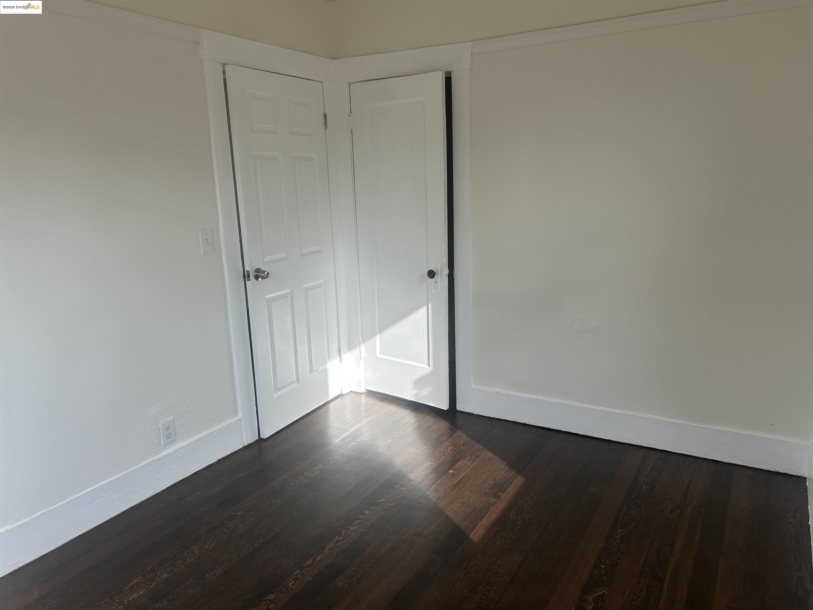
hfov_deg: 67.3
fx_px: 611
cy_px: 305
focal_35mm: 26
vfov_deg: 53.1
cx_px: 406
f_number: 1.5
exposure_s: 1/1009
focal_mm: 5.7
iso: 50
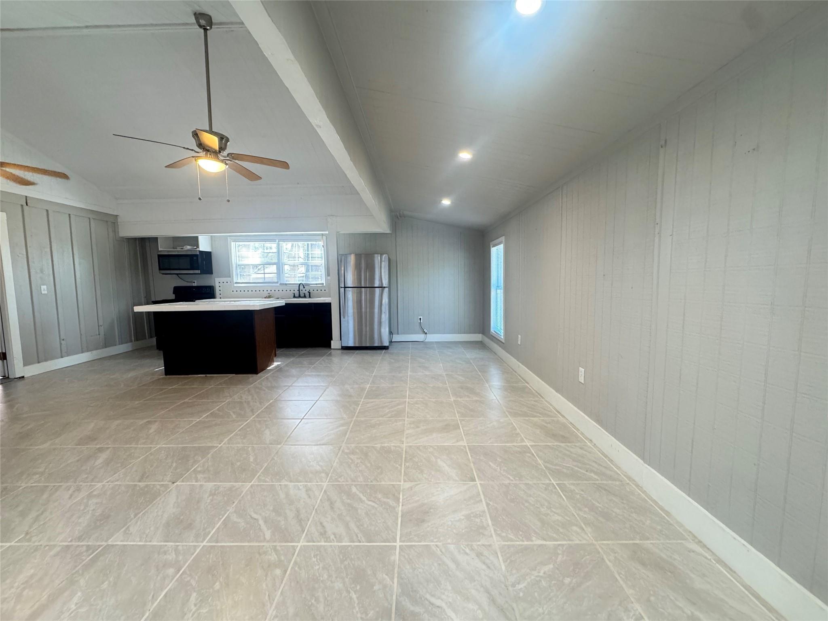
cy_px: 310
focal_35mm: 14
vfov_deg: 85.7
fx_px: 335
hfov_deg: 102.1
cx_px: 414
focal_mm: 2.22
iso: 320
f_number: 2.2
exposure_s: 1/61
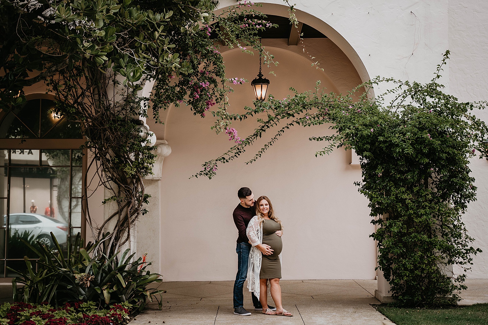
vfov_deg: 26.5
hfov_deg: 38.9
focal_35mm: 51
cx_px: 244
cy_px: 162
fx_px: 691
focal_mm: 51
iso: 500
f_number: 2.8
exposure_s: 1/200
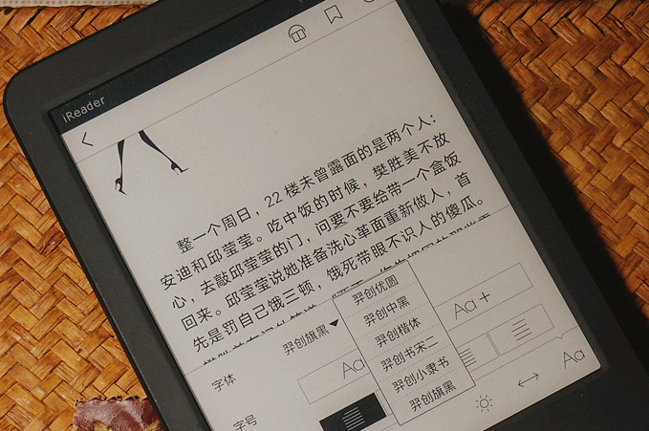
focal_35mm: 82
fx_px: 1472
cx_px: 356
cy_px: 254
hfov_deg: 24.9
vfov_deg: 16.7
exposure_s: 1/60
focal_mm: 37
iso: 800
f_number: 5.6
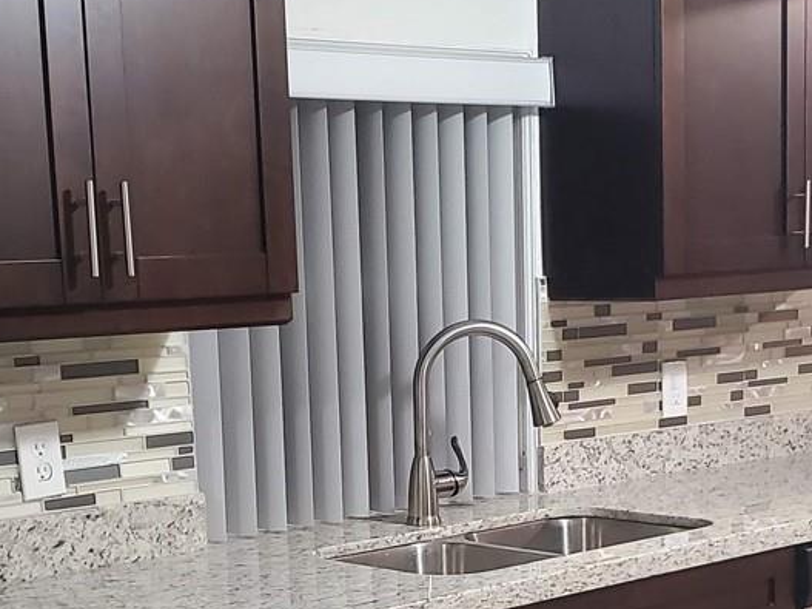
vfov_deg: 18.4
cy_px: 532
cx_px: 518
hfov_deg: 24.6
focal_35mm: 79
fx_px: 1853
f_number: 1.5
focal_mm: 4.3
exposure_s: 1/39
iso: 400
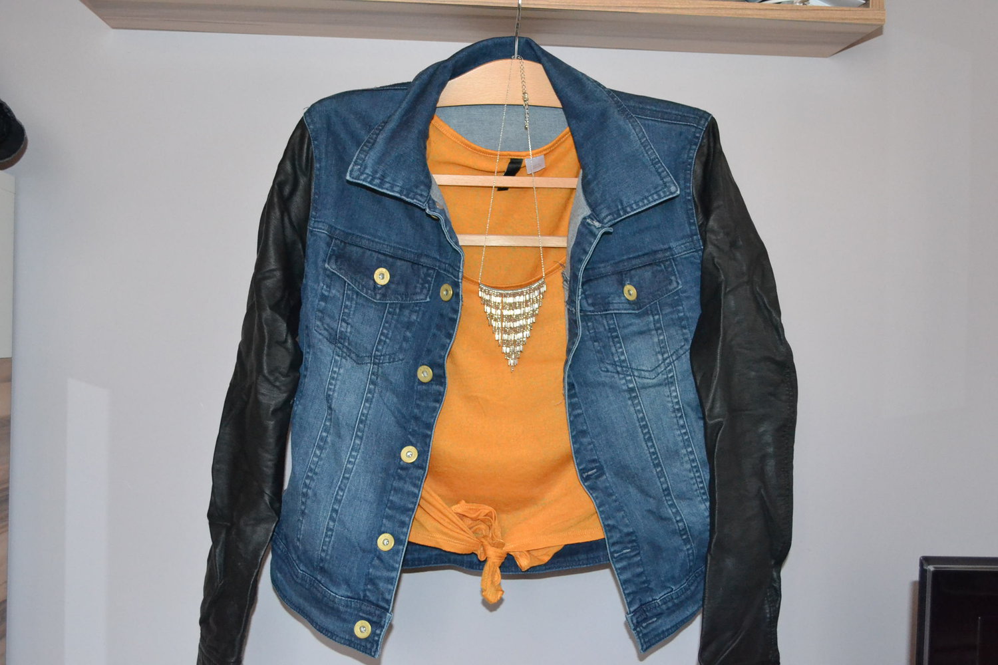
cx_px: 499
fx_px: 1331
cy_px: 332
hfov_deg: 41.1
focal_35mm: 48
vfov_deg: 28.1
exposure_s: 1/60
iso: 3200
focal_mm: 32
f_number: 4.8
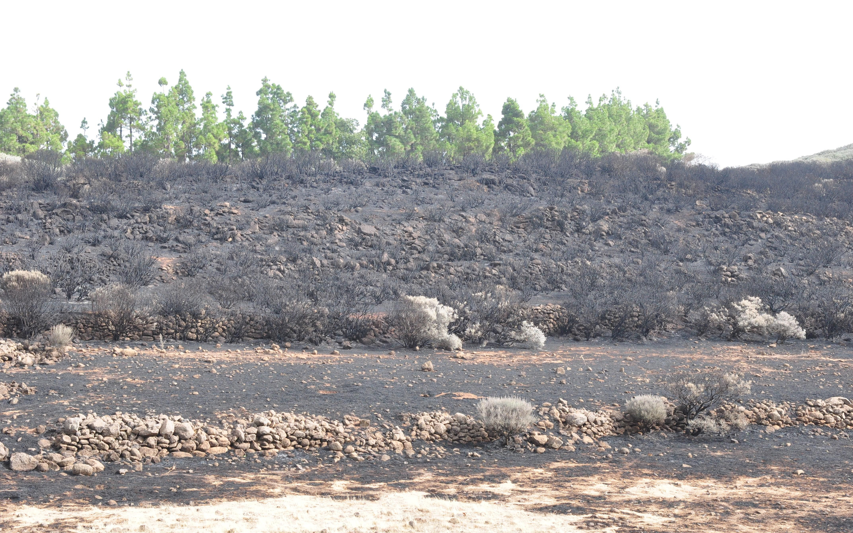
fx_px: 1244
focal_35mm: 54
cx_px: 427
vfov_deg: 24.2
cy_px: 282
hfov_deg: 37.9
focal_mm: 35
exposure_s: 1/250
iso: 400
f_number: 7.1
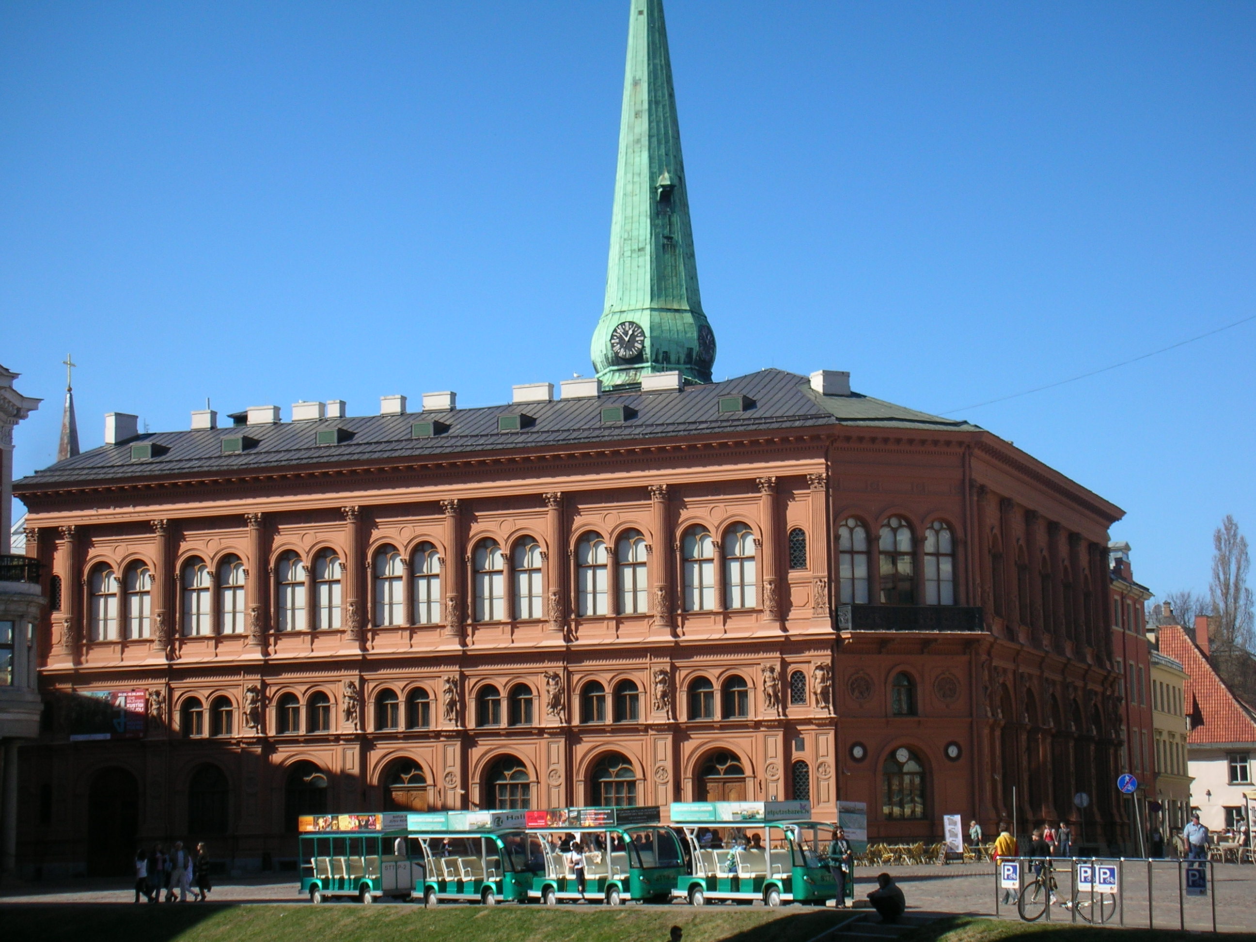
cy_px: 471
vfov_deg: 20.2
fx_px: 2649
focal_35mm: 73
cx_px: 628
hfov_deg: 26.7
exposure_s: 1/350
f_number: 4.4
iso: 50
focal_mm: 12.2
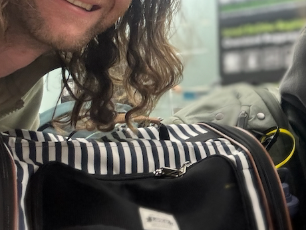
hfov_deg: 29.0
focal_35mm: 64
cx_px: 278
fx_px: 566
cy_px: 40
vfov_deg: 22.6
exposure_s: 1/50
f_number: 1.9
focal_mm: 2.69
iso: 250
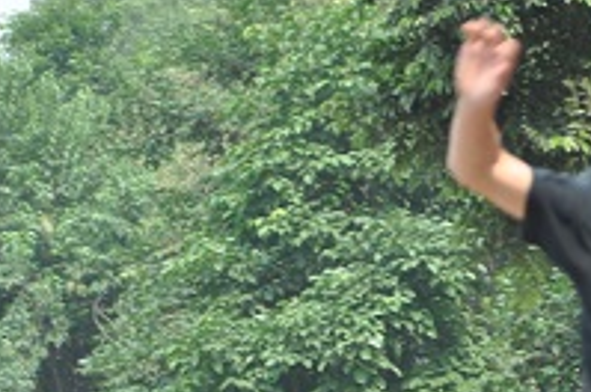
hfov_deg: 5.6
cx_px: 612
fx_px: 6064
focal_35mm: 370
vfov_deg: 3.7
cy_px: 422
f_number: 5.6
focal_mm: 98
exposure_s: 1/180
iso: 200
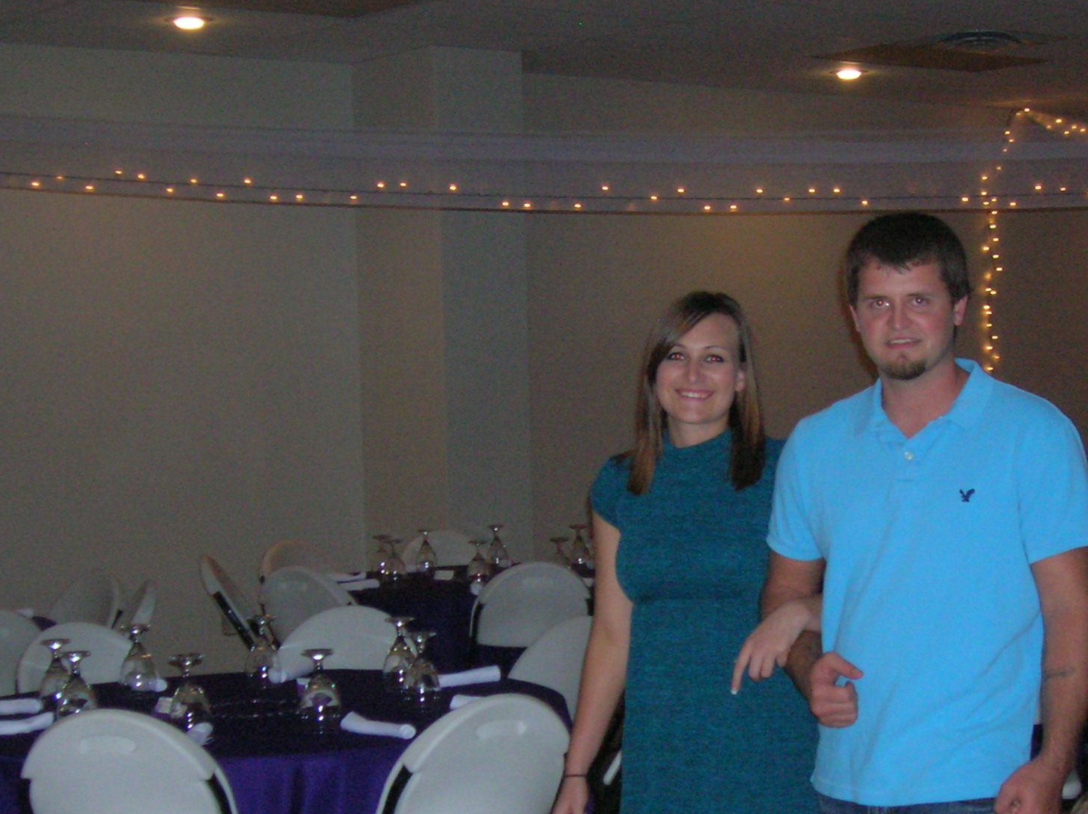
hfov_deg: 27.0
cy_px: 608
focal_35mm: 72
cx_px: 686
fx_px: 2261
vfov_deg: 20.3
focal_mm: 7.7
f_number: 3.2
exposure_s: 1/60.1
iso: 200
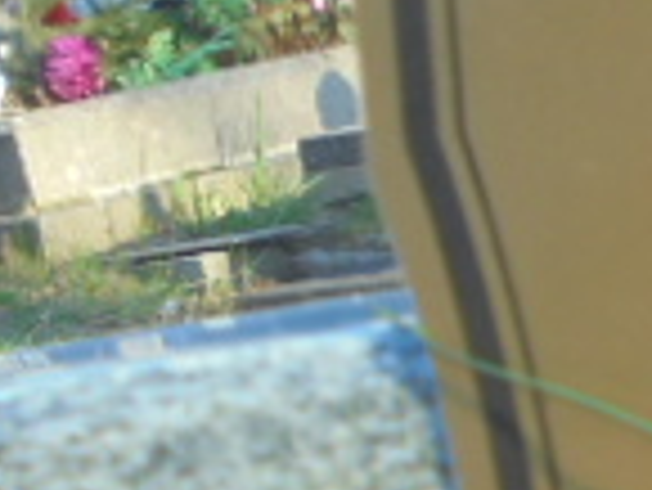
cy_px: 881
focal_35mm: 216
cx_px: 1264
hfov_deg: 8.7
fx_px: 4072
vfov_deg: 6.7
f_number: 4.8
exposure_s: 1/60
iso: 100
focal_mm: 8.9
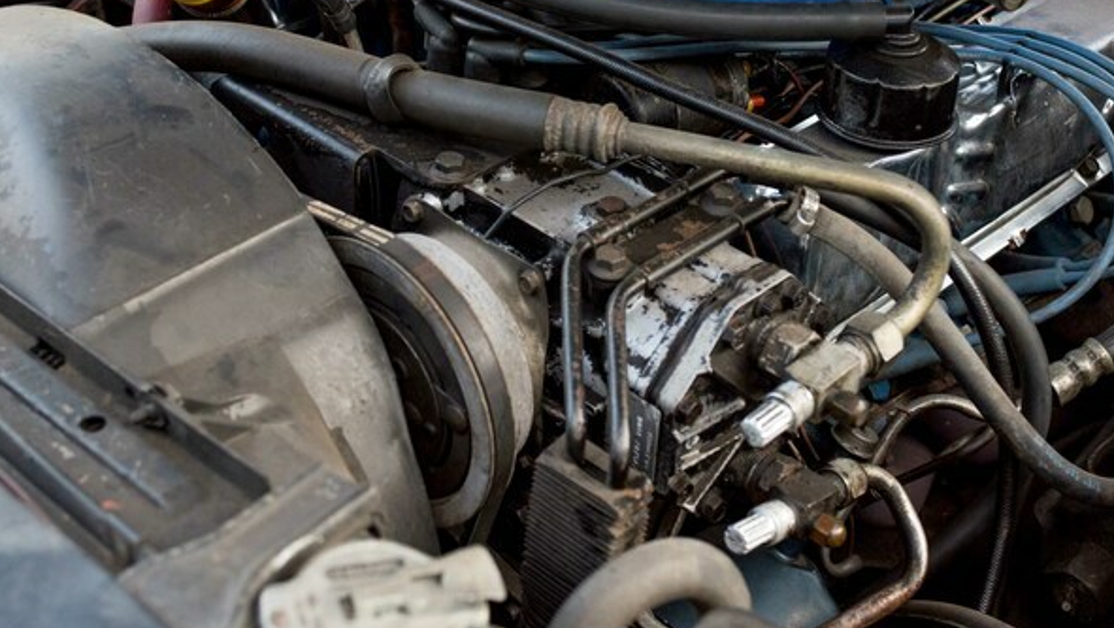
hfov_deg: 33.8
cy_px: 118
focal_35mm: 62
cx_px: 601
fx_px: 1832
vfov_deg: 19.2
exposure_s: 1/200
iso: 400
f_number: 4
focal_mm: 35
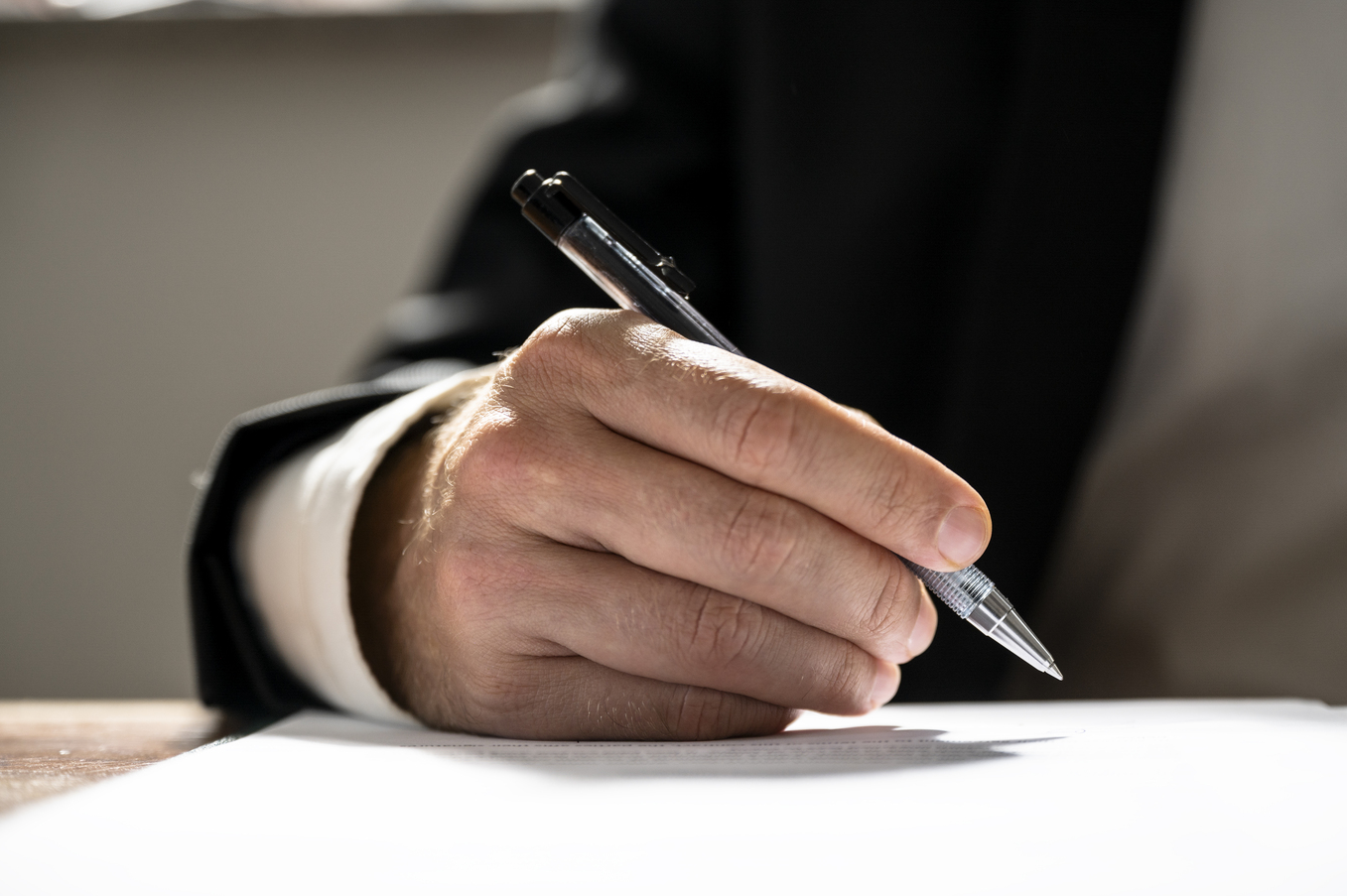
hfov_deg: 26.0
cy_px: 435
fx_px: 2917
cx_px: 722
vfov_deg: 17.5
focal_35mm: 78
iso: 100
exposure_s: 1/30
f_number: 2.8
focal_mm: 70
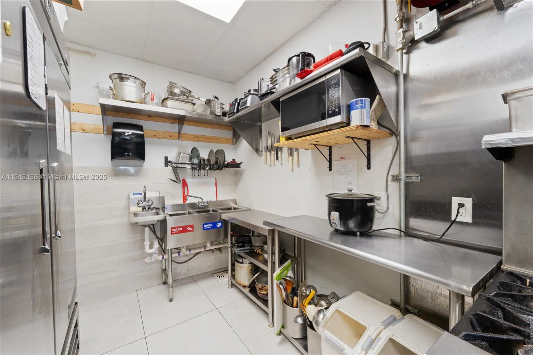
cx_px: 266
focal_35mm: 14
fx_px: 207
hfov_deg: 104.3
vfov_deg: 81.2
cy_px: 178
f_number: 9
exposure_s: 1/5
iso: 800
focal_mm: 14
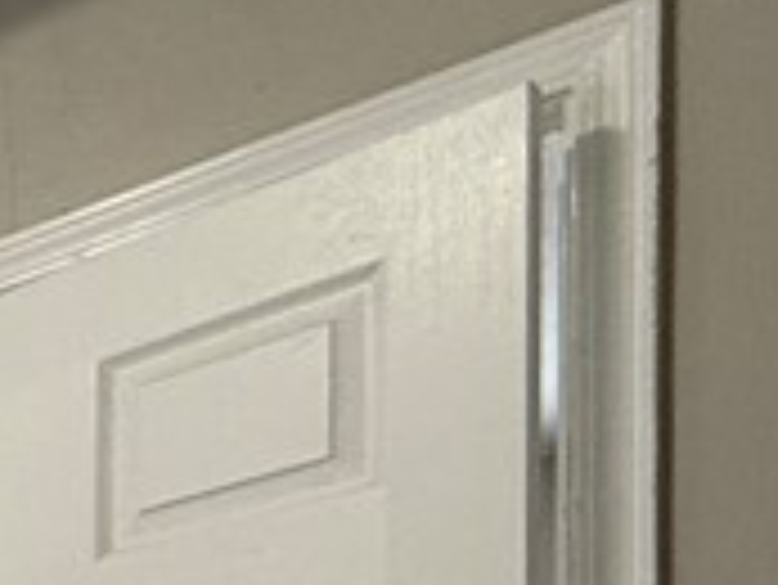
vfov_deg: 14.3
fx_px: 1867
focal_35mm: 83
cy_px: 1233
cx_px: -1120
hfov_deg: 14.5
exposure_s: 1/120
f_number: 2.2
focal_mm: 2.22
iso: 250
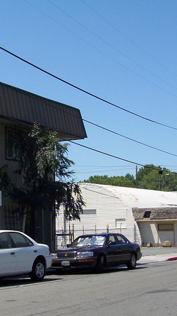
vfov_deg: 29.3
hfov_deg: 16.7
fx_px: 601
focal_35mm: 72
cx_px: 76
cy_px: 176
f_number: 5.17
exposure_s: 1/985
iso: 100
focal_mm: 5.77
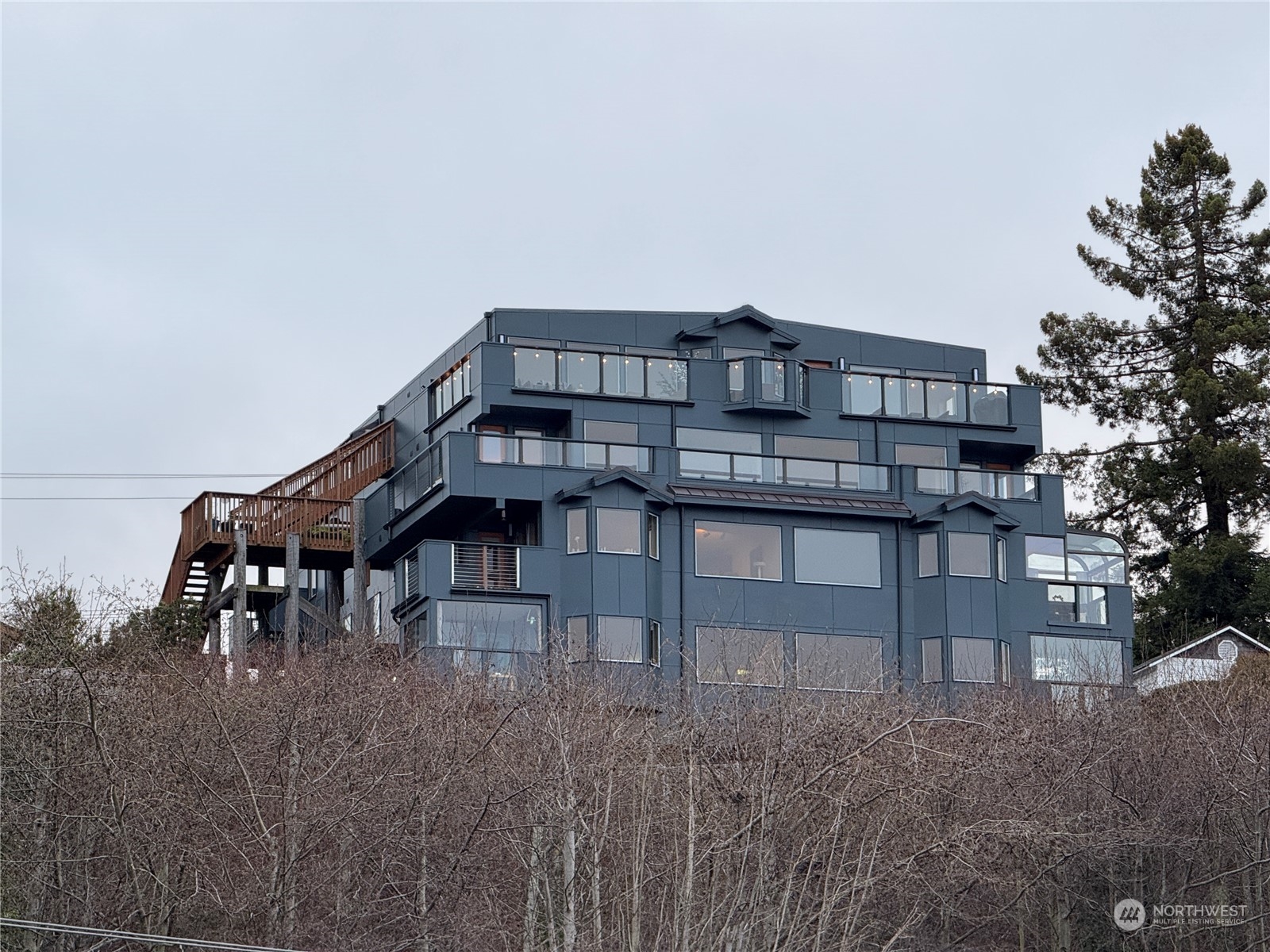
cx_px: 635
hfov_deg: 16.4
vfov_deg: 12.3
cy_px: 476
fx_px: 4403
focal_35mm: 120
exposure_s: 1/99
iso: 100
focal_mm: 15.66
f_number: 2.8
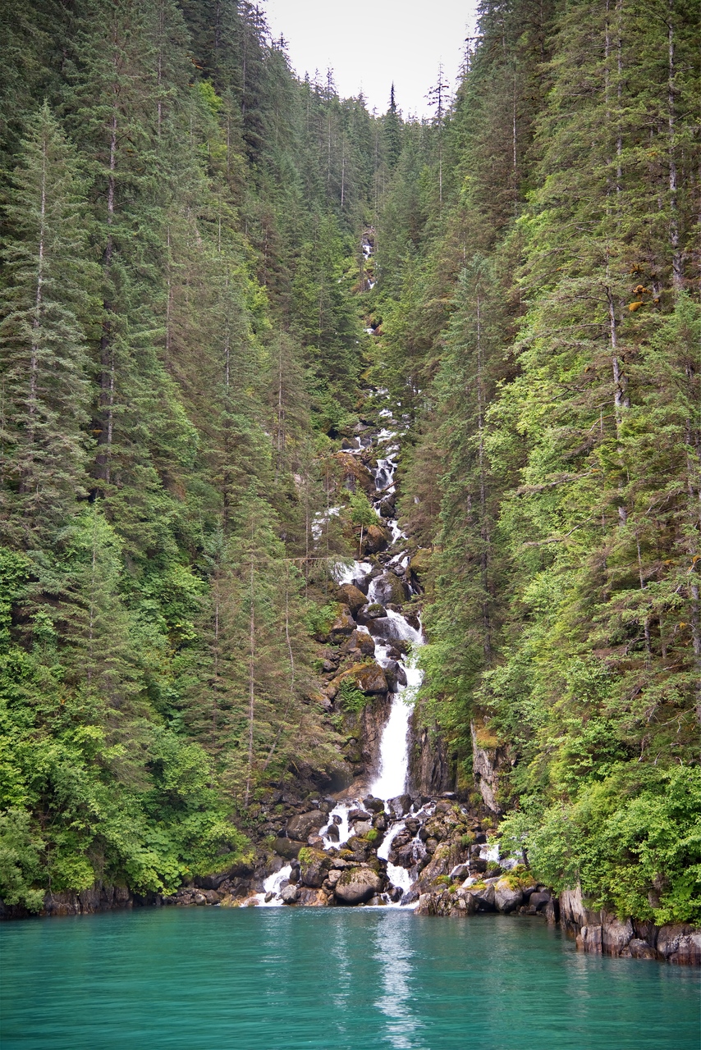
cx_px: 350
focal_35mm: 58
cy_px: 525
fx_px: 1693
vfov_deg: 34.5
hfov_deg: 23.4
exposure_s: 1/125
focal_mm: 58
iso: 250
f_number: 4
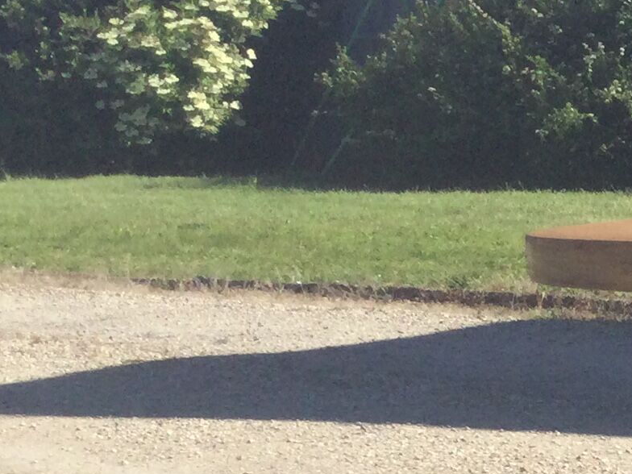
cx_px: 1289
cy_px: 722
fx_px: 2355
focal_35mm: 129
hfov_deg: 13.1
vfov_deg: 11.0
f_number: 2.4
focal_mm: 3.3
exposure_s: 1/905
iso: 25
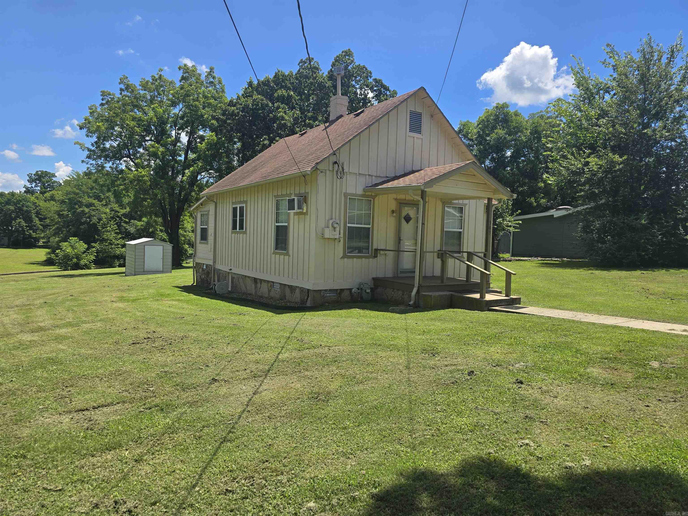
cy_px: 258
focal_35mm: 23
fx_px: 457
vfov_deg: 58.9
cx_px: 344
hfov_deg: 73.9
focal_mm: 6.3
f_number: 1.7
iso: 12
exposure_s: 1/713
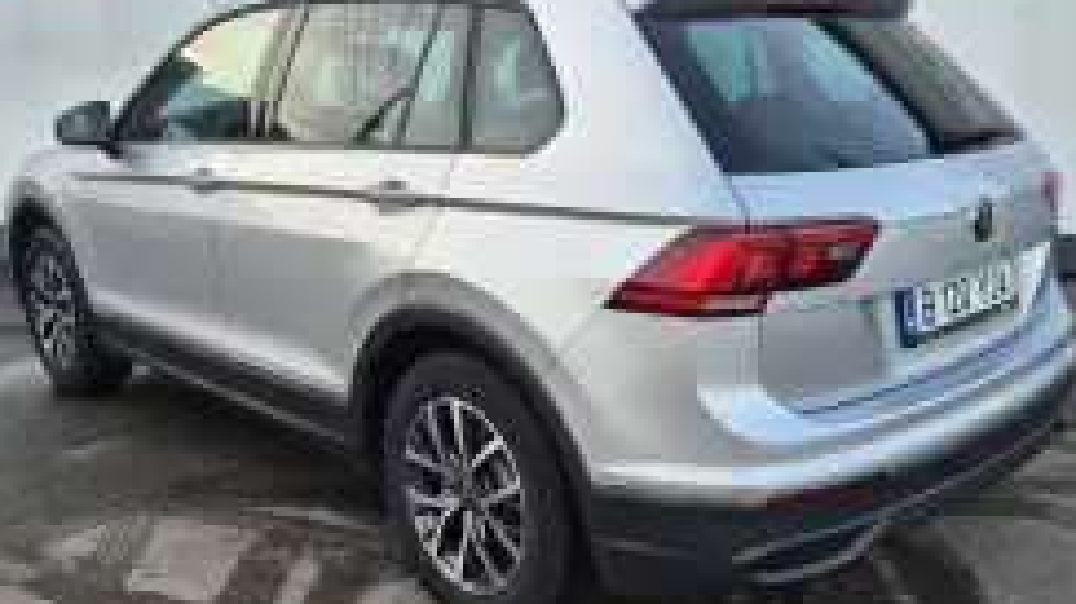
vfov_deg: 31.9
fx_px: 1055
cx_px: 609
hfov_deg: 53.9
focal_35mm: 37
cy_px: 273
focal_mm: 5.4
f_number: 1.8
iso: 64
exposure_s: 1/180
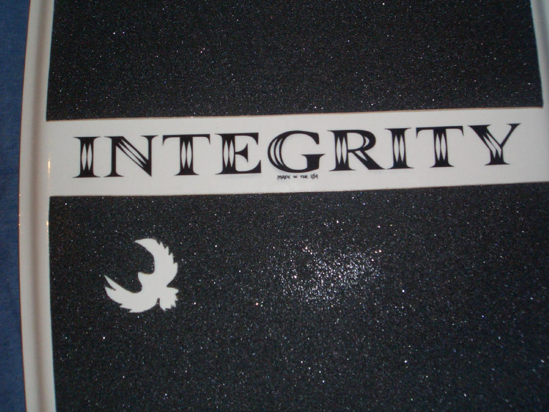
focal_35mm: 36
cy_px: 206
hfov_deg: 51.4
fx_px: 571
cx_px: 274
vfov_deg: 39.7
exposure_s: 1/40
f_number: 4
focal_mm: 4.8
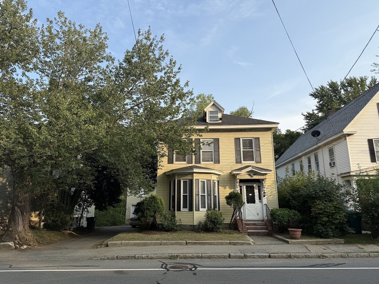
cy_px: 142
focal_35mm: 24
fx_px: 263
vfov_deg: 56.8
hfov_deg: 71.6
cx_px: 190
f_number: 1.78
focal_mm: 6.76
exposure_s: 1/1727
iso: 80
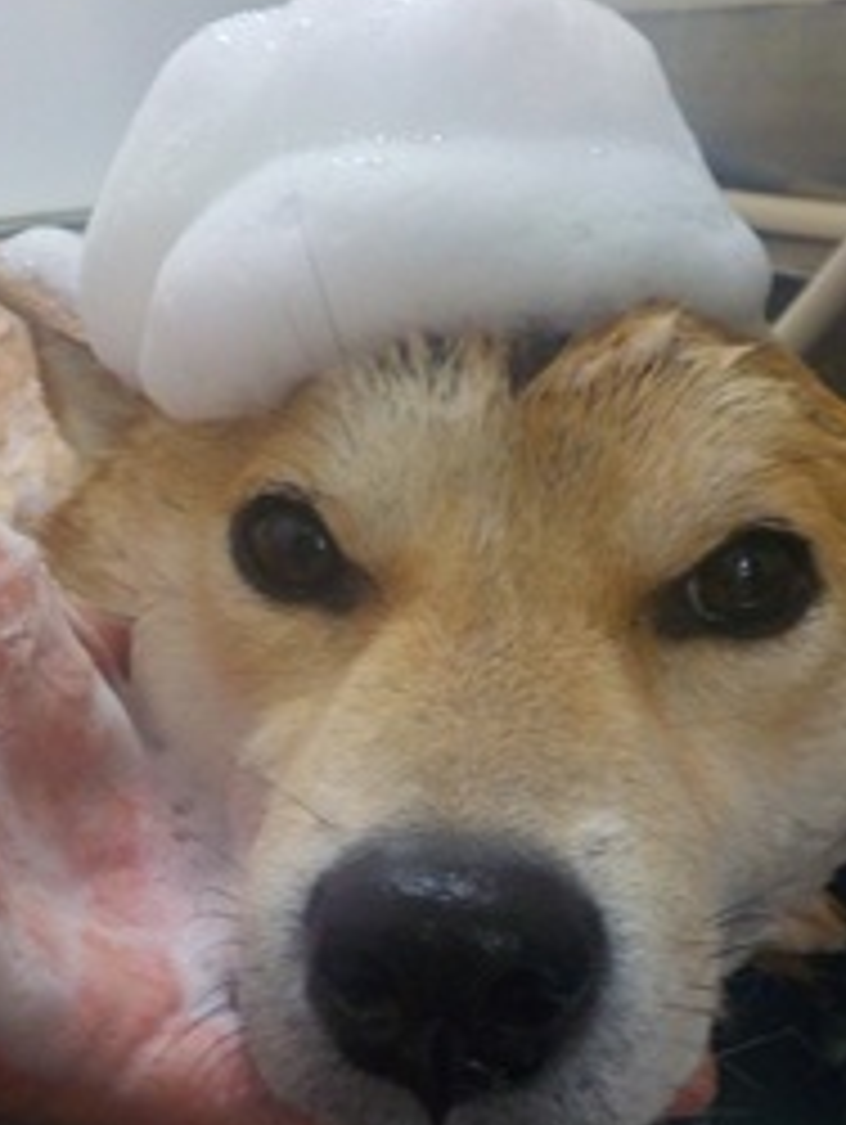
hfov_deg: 30.2
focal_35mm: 48
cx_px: 324
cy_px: 693
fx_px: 1561
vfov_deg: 39.4
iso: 250
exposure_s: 1/30
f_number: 3.3
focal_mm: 4.1
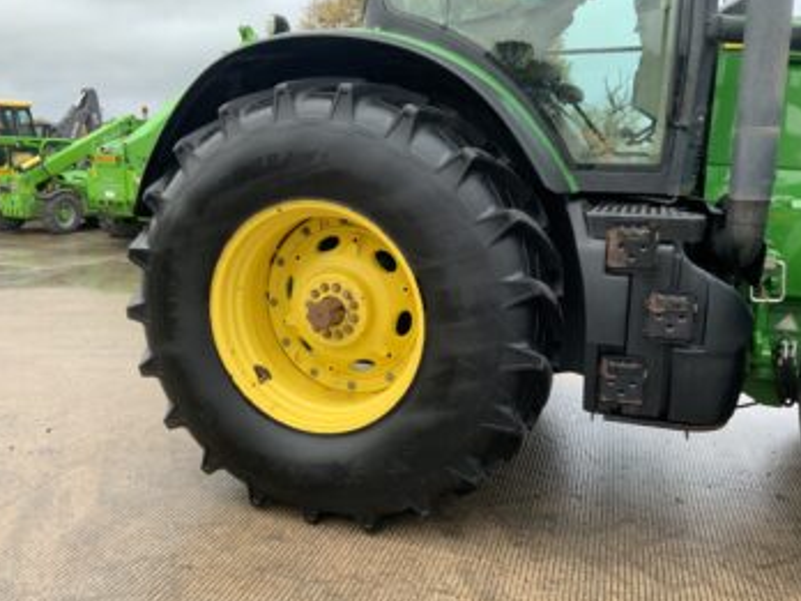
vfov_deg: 46.8
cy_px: 302
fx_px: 694
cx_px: 394
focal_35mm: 30
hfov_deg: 60.0
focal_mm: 3
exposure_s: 1/122
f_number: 1.8
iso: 50
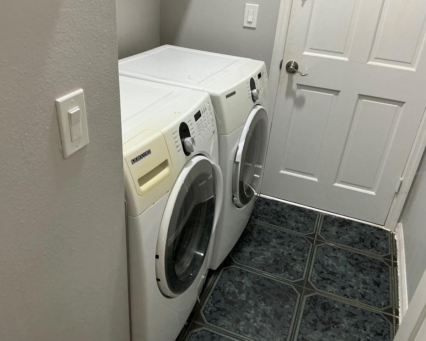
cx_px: 205
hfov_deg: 58.8
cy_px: 173
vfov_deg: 48.5
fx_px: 378
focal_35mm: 30
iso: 160
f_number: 1.8
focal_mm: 3
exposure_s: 1/60
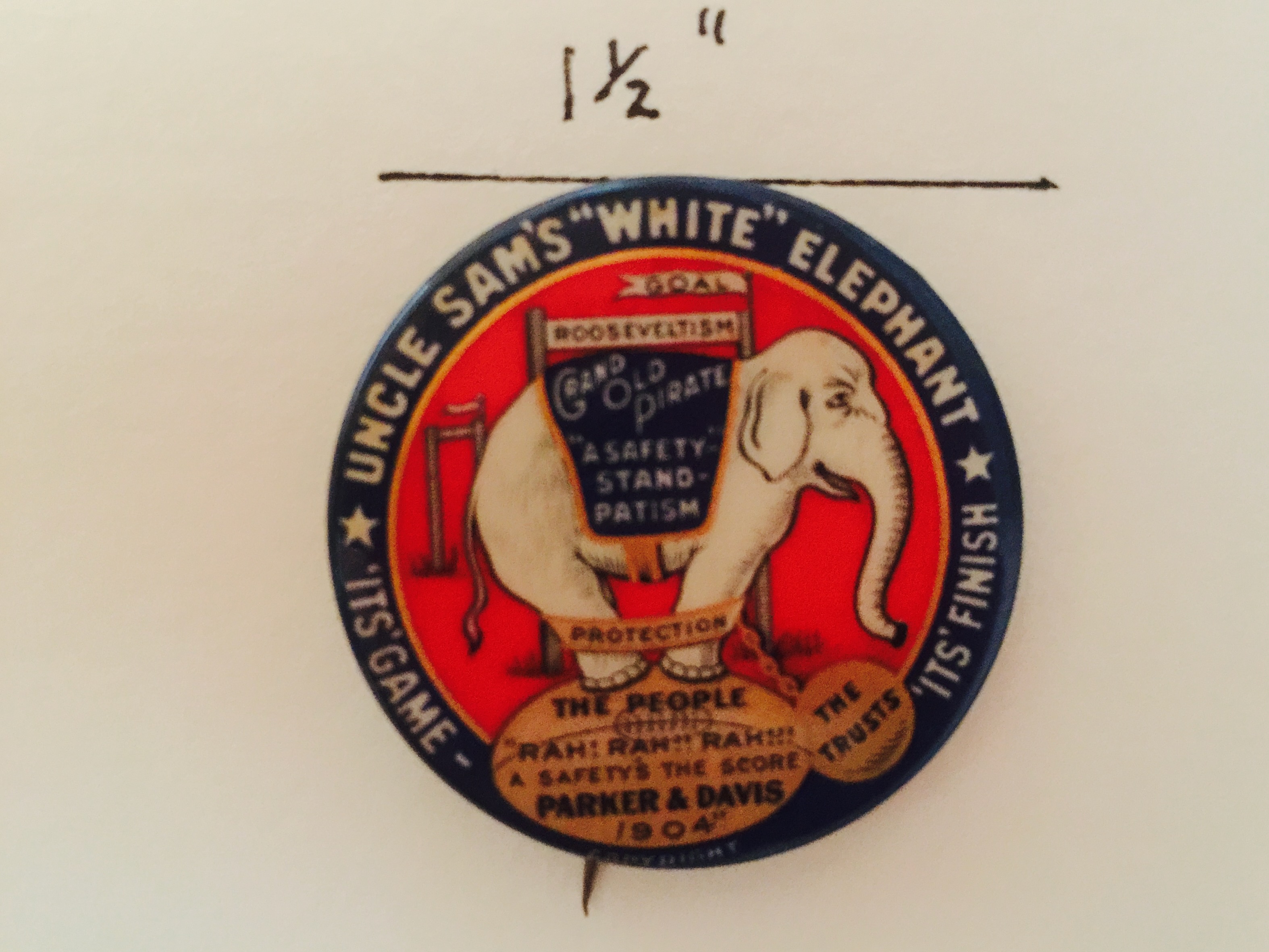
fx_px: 1063
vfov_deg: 48.2
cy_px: 476
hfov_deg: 61.7
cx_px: 634
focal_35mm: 29
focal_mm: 4.15
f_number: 2.2
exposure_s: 1/4
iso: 160
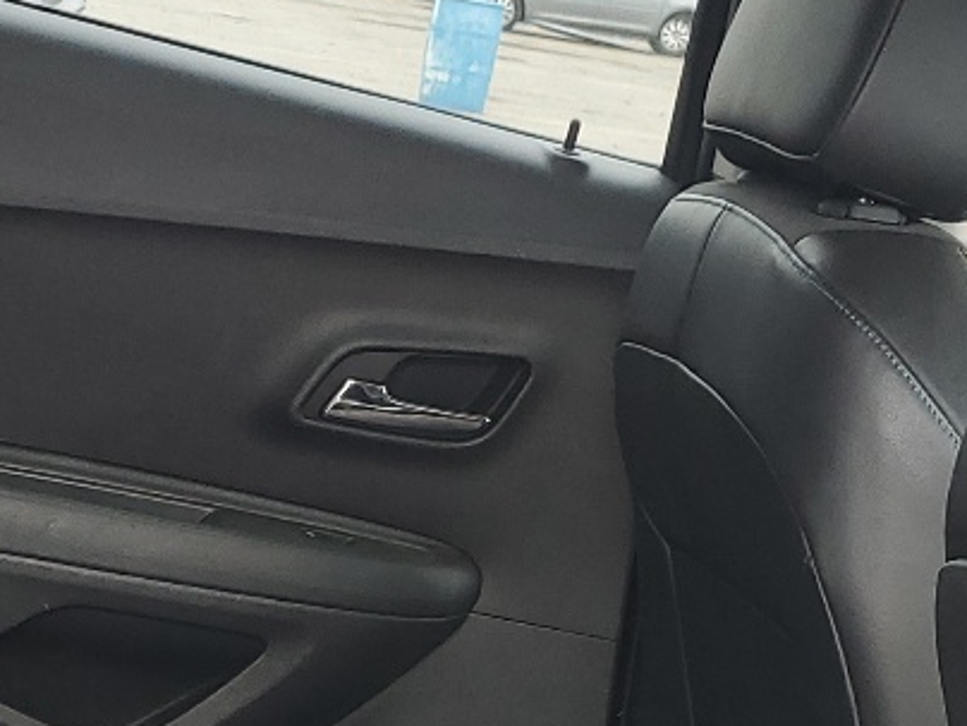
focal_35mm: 103
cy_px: 949
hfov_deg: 18.9
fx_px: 2877
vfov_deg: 13.8
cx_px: 196
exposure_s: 1/143
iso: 50
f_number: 1.5
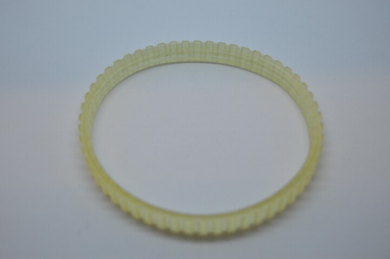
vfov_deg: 22.6
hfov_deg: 33.4
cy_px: 130
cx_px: 195
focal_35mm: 60
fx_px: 650
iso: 250
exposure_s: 1/125
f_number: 5.6
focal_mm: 40
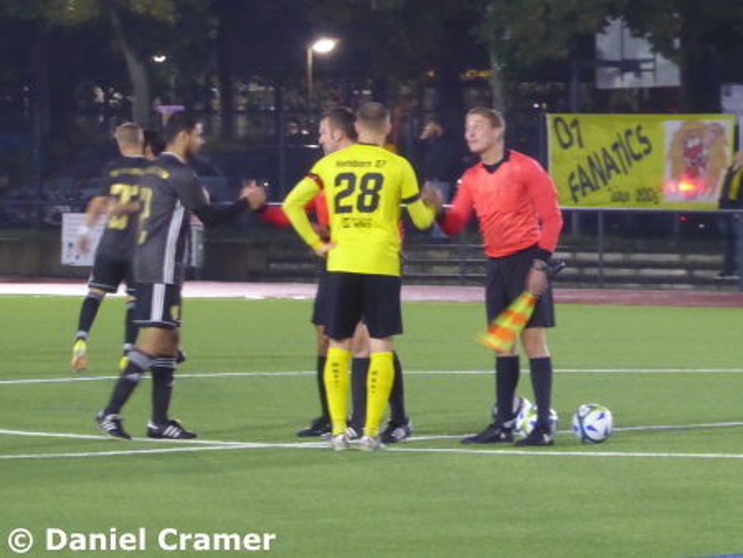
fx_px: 8590
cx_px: 372
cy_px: 279
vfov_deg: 3.7
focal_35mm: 400
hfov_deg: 5.0
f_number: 6
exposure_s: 1/10
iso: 1600
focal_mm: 71.7
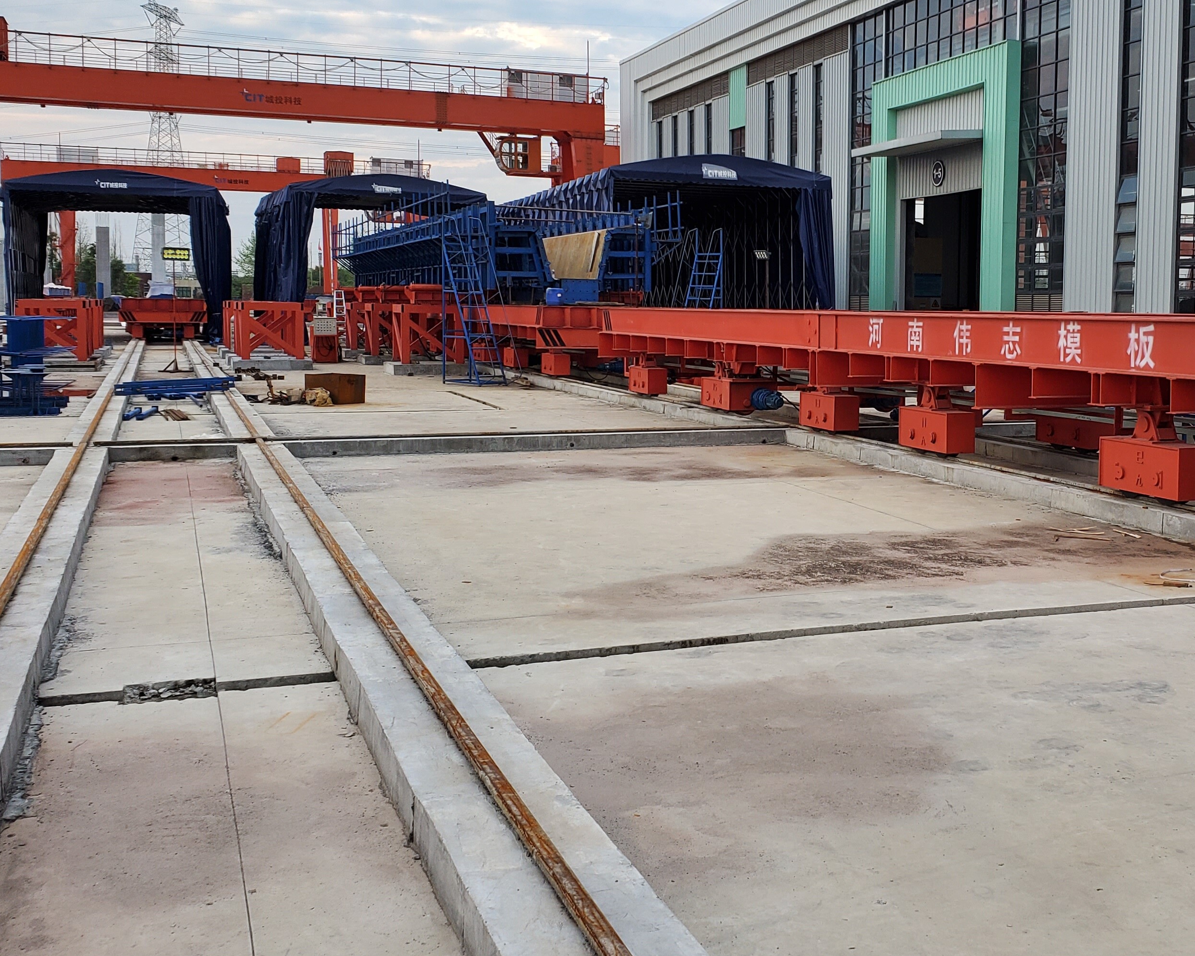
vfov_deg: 36.3
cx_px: 851
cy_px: 369
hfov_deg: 43.8
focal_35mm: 41
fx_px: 1450
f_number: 2.4
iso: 64
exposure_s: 1/100
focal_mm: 4.3
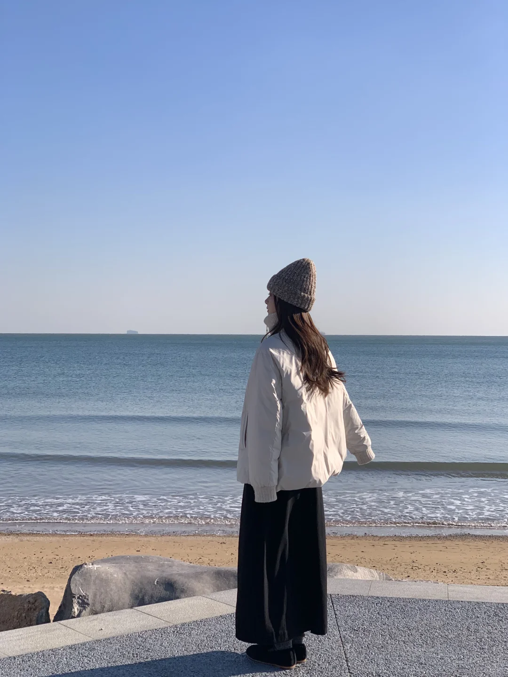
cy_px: 338
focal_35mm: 52
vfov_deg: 36.8
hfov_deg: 28.0
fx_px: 1017
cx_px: 254
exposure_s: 1/1776
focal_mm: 6
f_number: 2.4
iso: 16
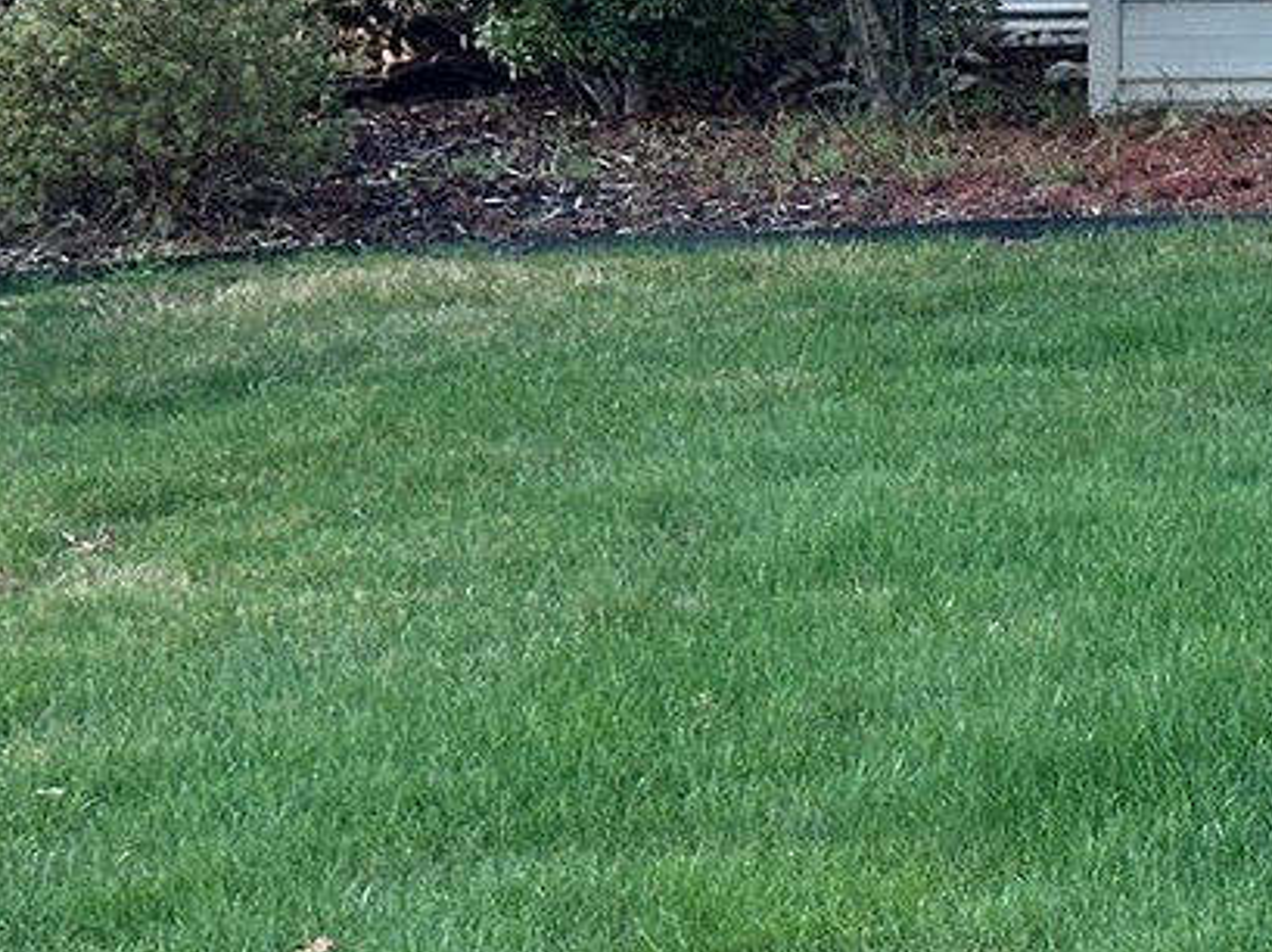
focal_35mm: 188
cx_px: 2454
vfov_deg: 7.8
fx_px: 6902
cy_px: -361
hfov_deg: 9.9
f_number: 1.78
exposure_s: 1/729
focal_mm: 6.86
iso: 64
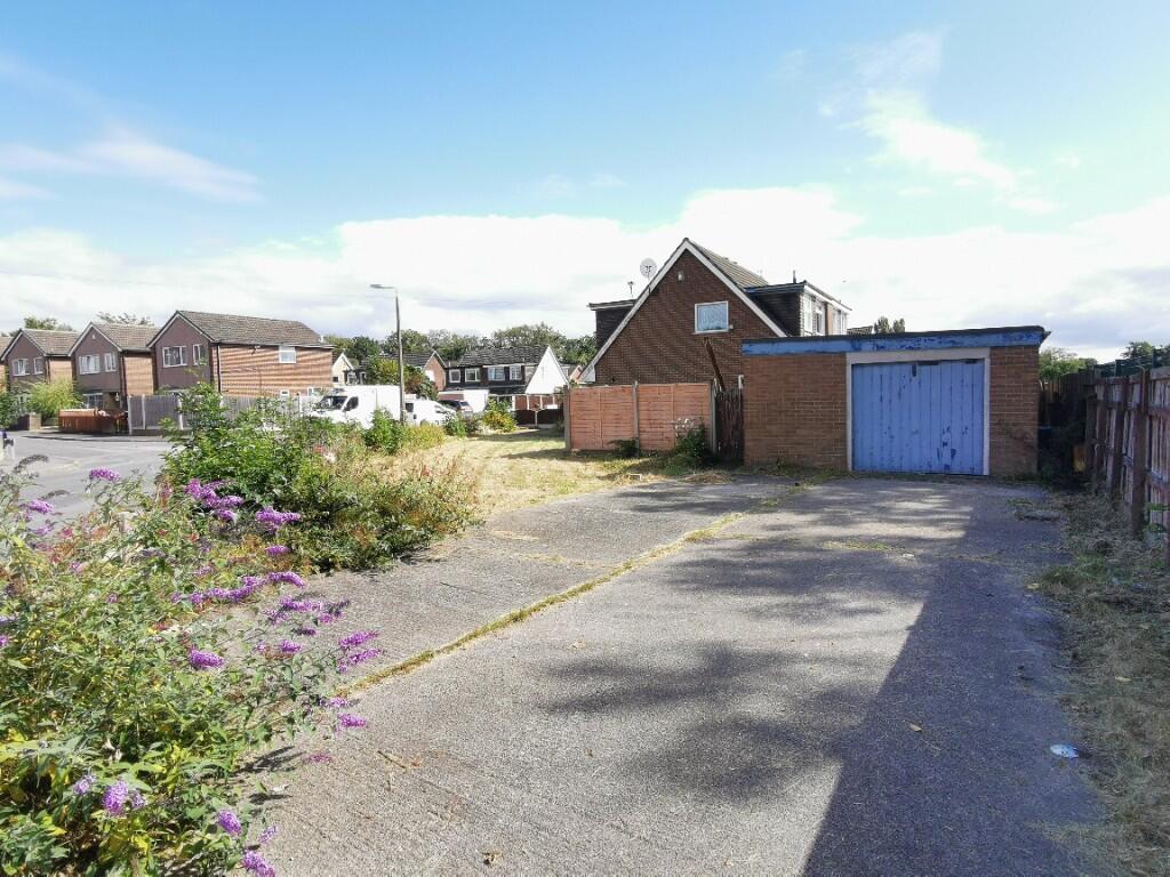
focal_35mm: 19
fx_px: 642
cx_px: 585
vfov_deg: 68.7
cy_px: 438
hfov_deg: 84.7
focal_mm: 2.26
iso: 50
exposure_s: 1/538
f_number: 2.2
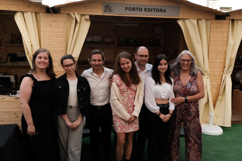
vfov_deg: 37.9
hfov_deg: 54.4
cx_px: 121
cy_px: 80
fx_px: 235
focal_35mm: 35
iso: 3200
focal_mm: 23.3
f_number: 3.2
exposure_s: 1/200
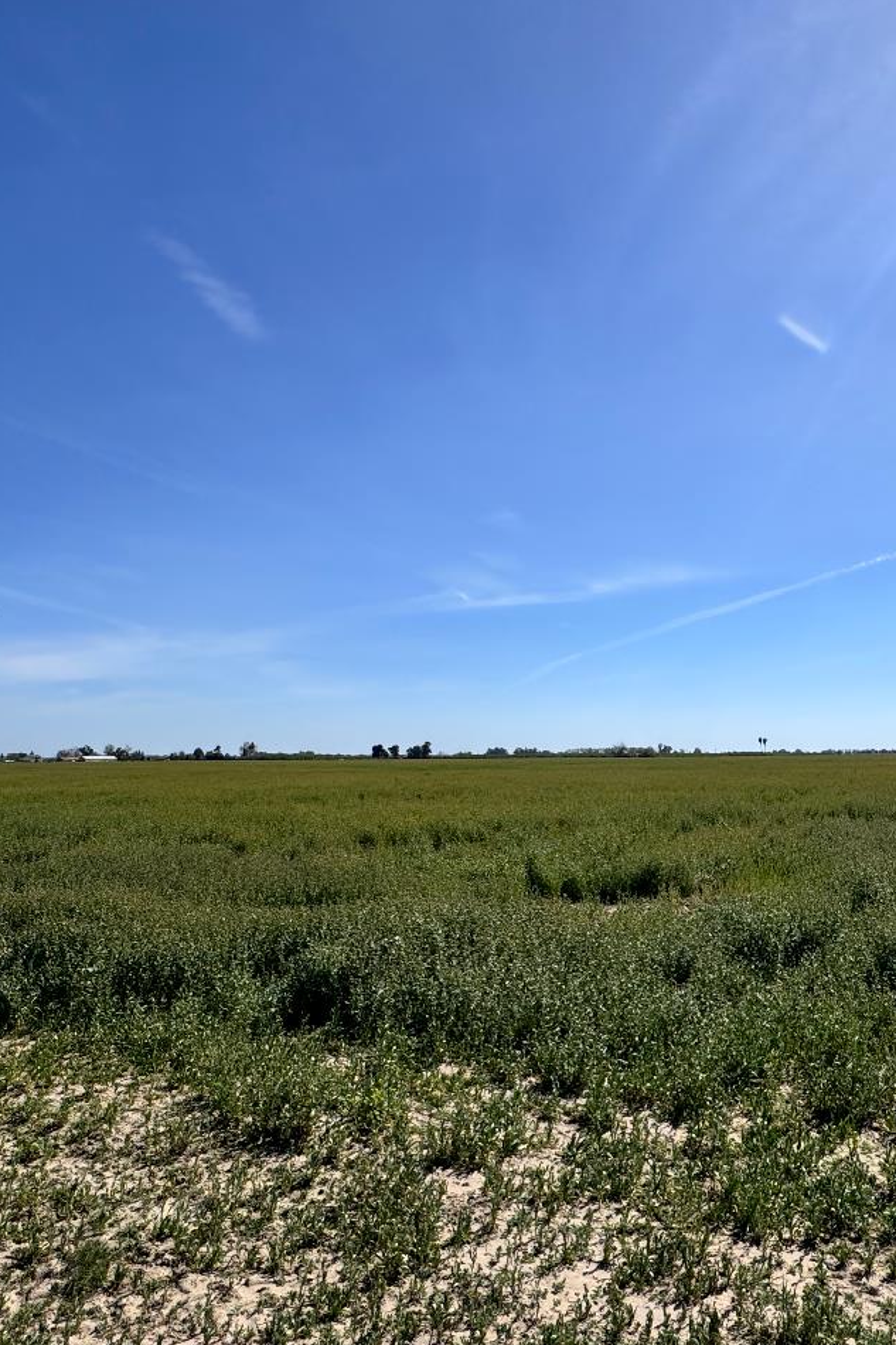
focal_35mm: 23
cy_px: 723
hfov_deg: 54.7
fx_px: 859
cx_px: 534
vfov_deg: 76.0
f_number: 2.2
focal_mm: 2.22
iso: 50
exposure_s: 1/3906
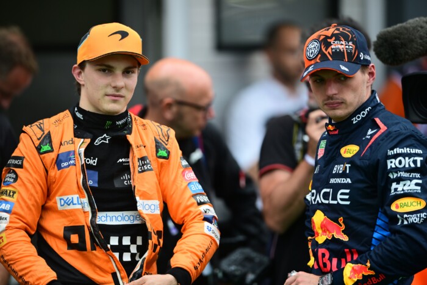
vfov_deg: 3.4
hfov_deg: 5.2
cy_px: 142
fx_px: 4745
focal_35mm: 400
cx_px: 214
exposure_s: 1/640
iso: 400
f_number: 2.8
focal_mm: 400
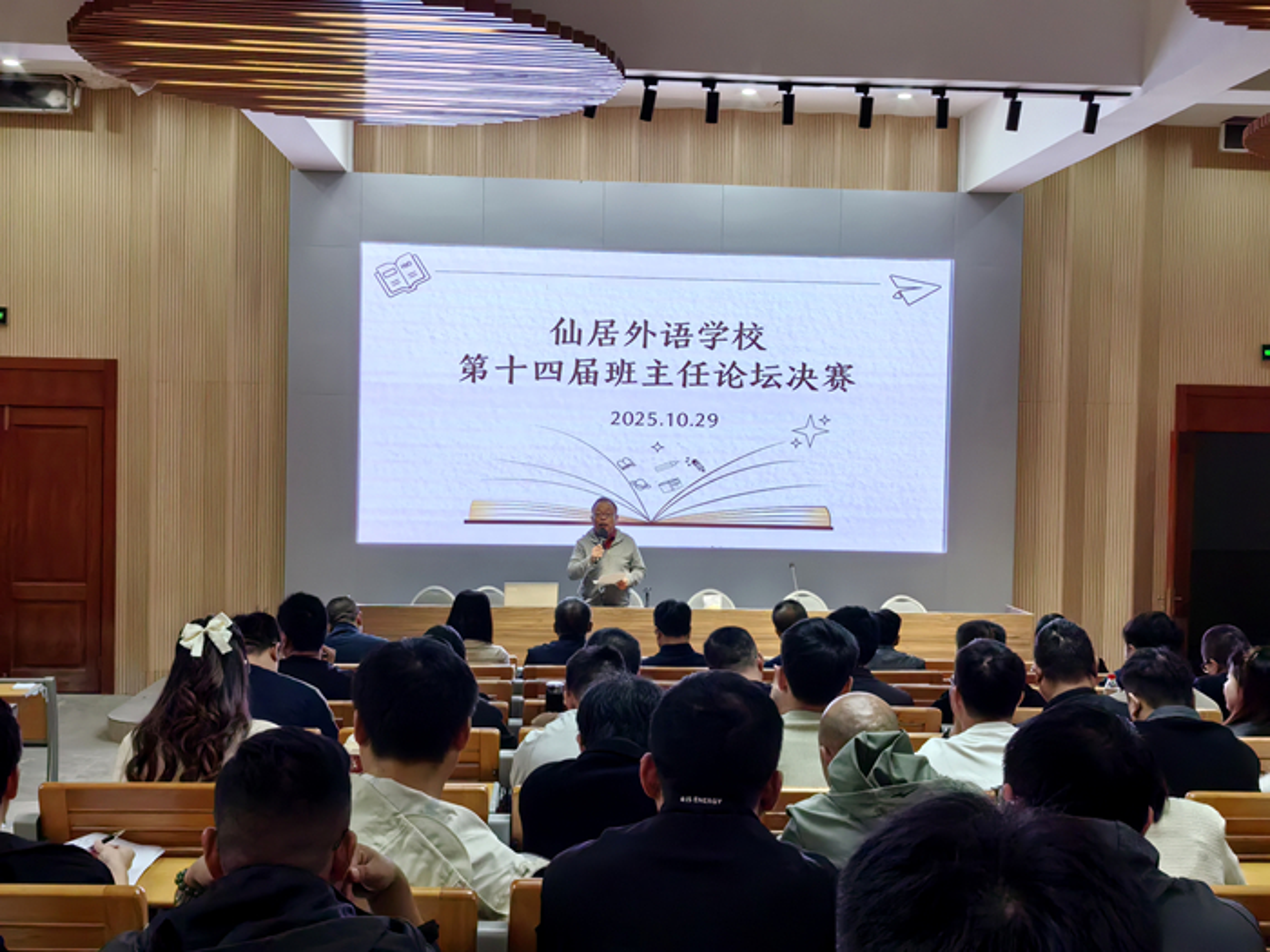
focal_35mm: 40
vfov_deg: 36.0
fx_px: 1468
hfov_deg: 46.8
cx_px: 635
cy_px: 476
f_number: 4
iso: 160
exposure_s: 1/50
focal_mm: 5.72
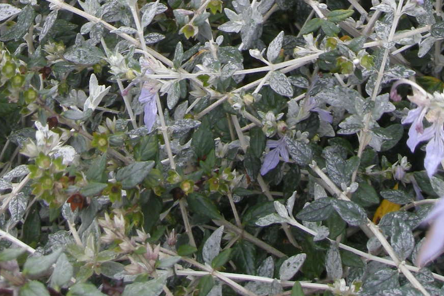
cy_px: -286
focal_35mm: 100
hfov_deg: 20.4
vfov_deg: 12.2
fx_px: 1233
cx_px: 165
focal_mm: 7.5
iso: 64
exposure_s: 1/84
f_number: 3.4
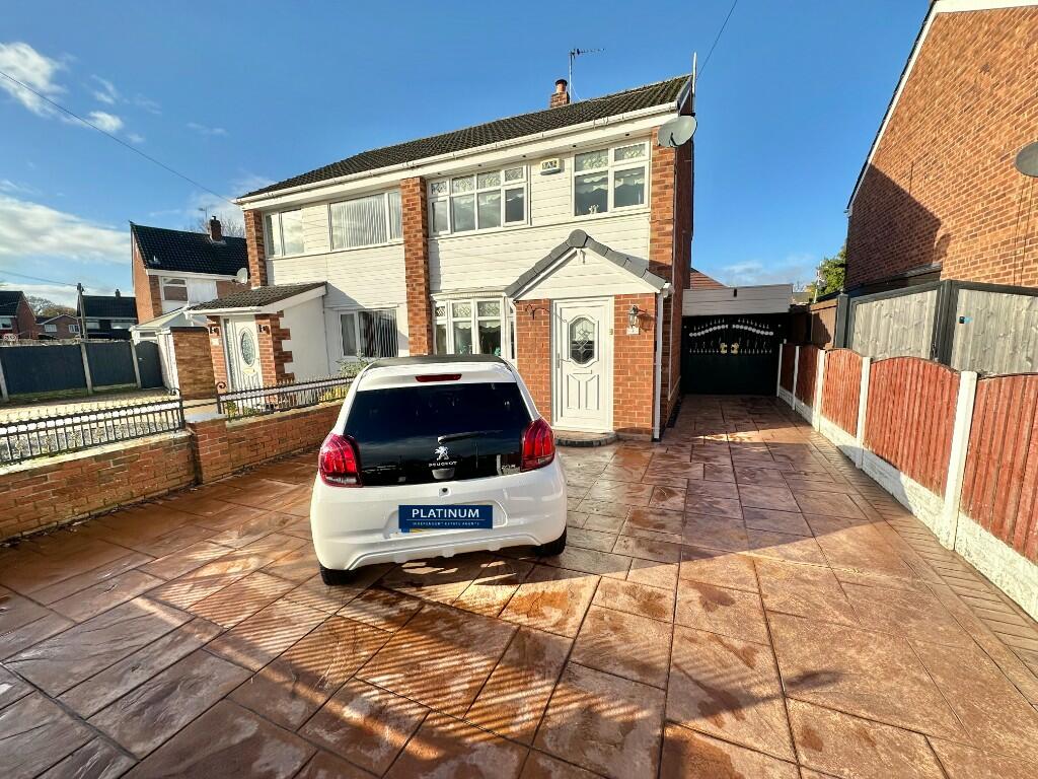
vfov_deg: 85.7
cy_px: 390
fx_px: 420
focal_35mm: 14
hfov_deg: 102.1
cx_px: 519
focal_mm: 2.22
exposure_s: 1/1490
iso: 50
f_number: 2.2
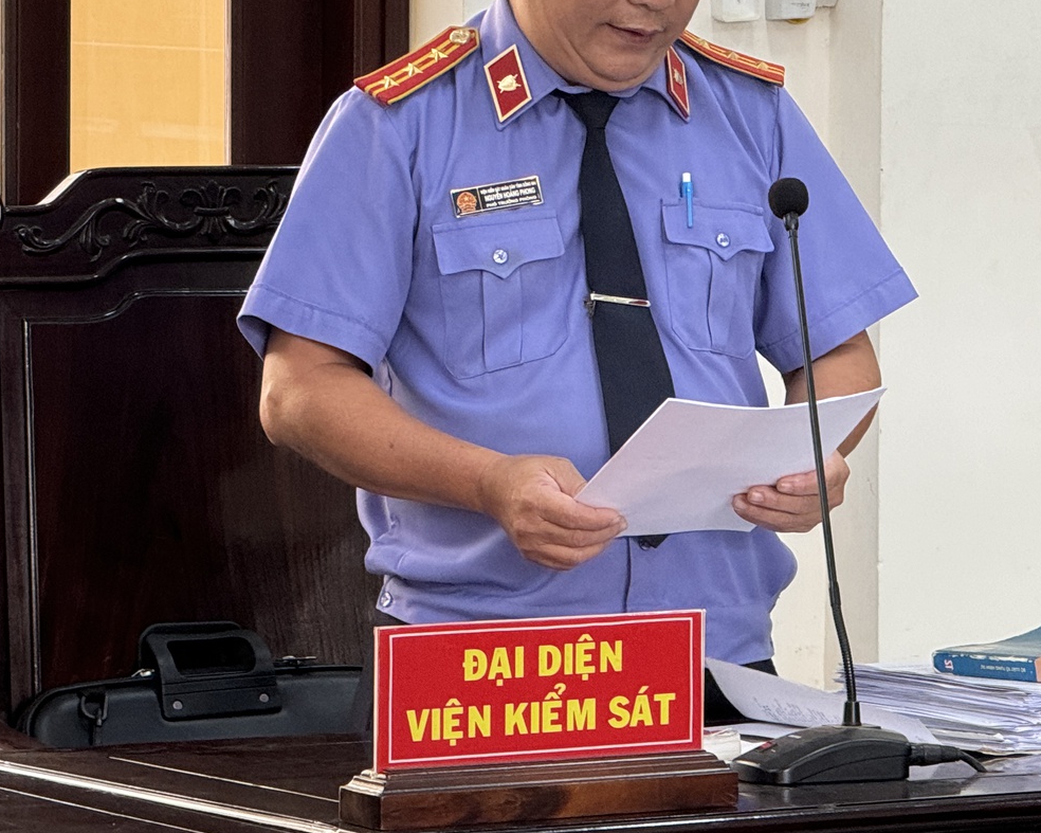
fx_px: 7332
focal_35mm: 238
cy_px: 247
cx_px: 623
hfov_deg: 8.1
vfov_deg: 6.5
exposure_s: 1/99
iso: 160
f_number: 2.8
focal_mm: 15.66
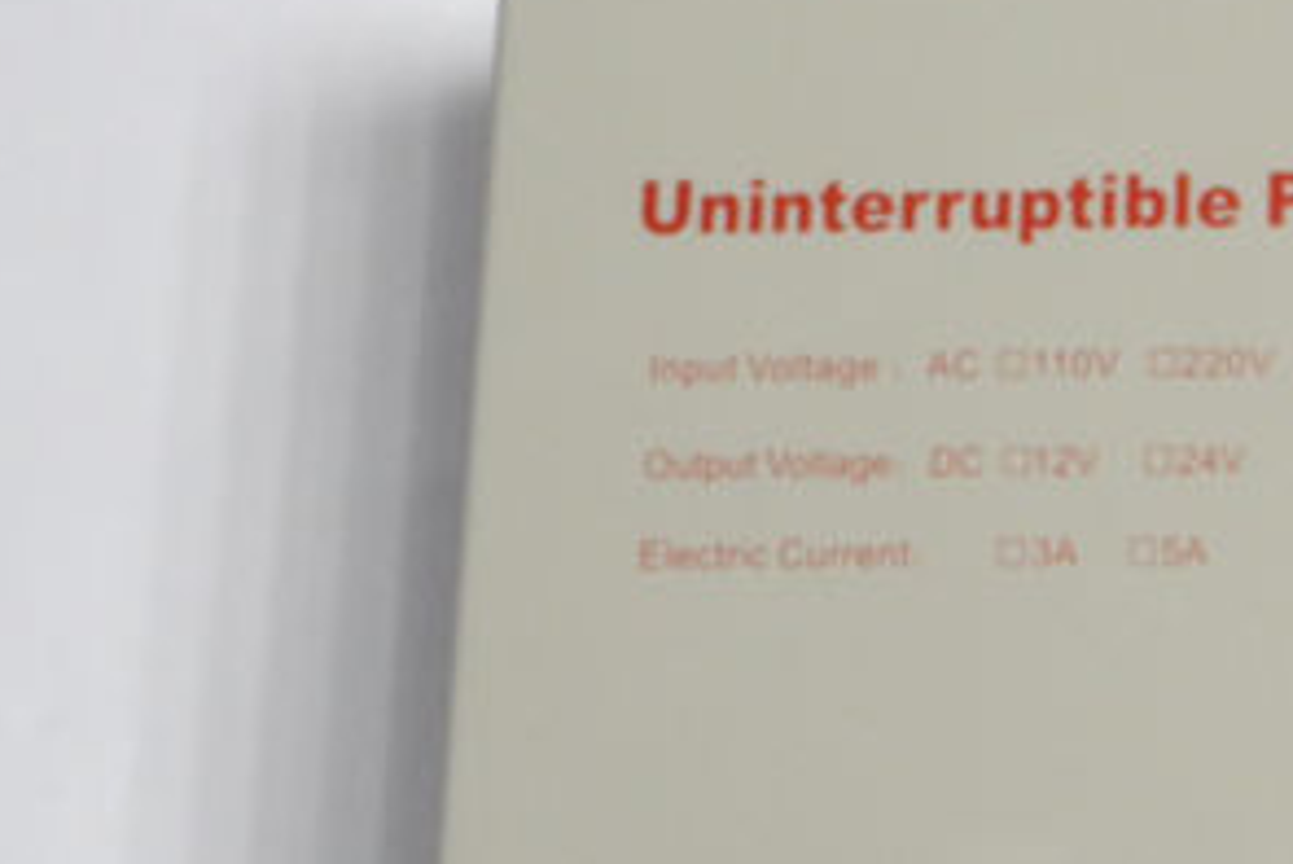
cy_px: 689
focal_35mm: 127
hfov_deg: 15.9
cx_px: 1192
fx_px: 4563
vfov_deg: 10.8
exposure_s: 1/33.3
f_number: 3.2
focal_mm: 9.7
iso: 400
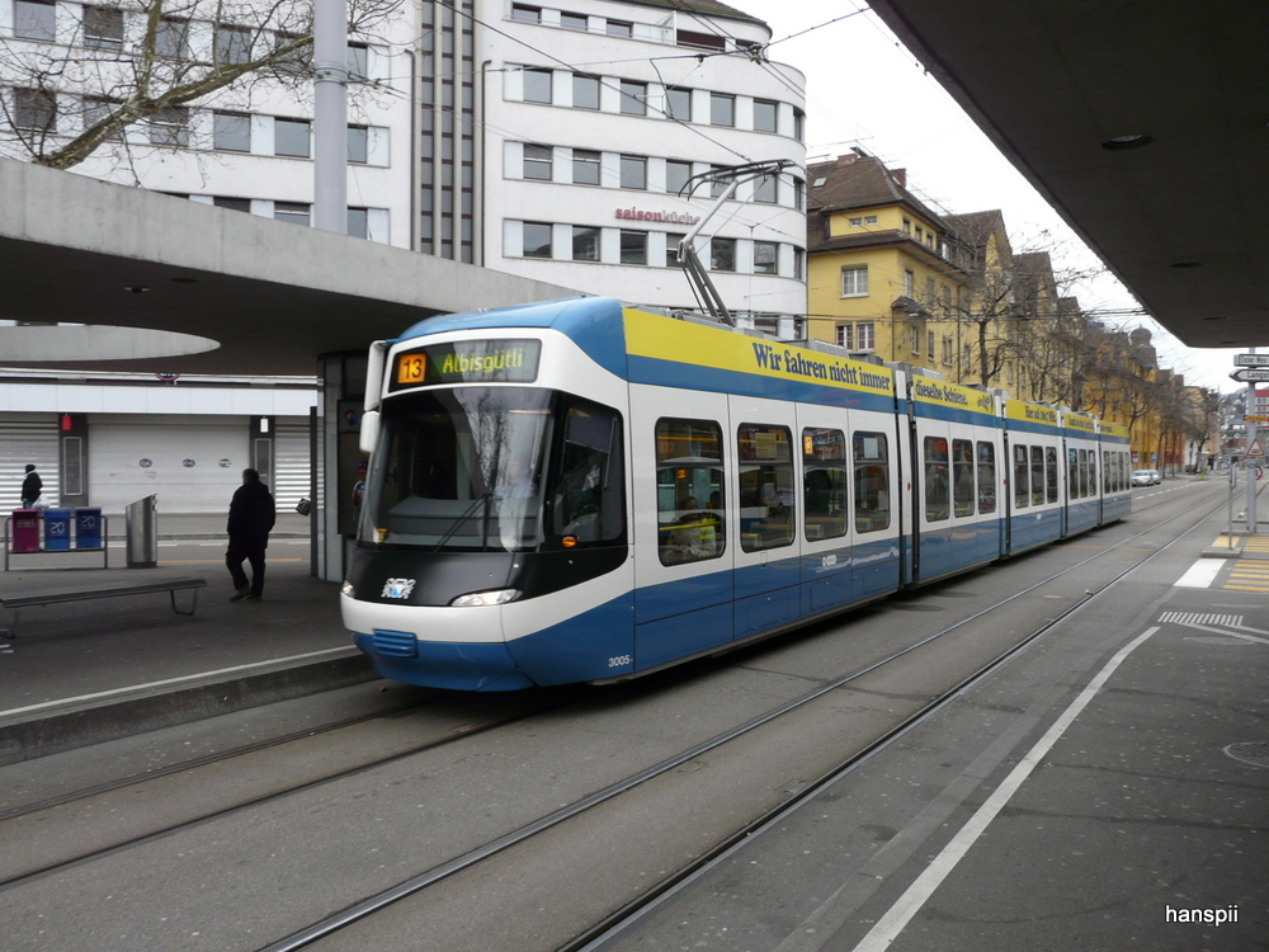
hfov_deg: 63.4
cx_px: 634
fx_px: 1026
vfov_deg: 49.7
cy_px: 476
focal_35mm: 28
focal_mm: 4.6
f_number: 2.8
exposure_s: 1/125
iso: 125
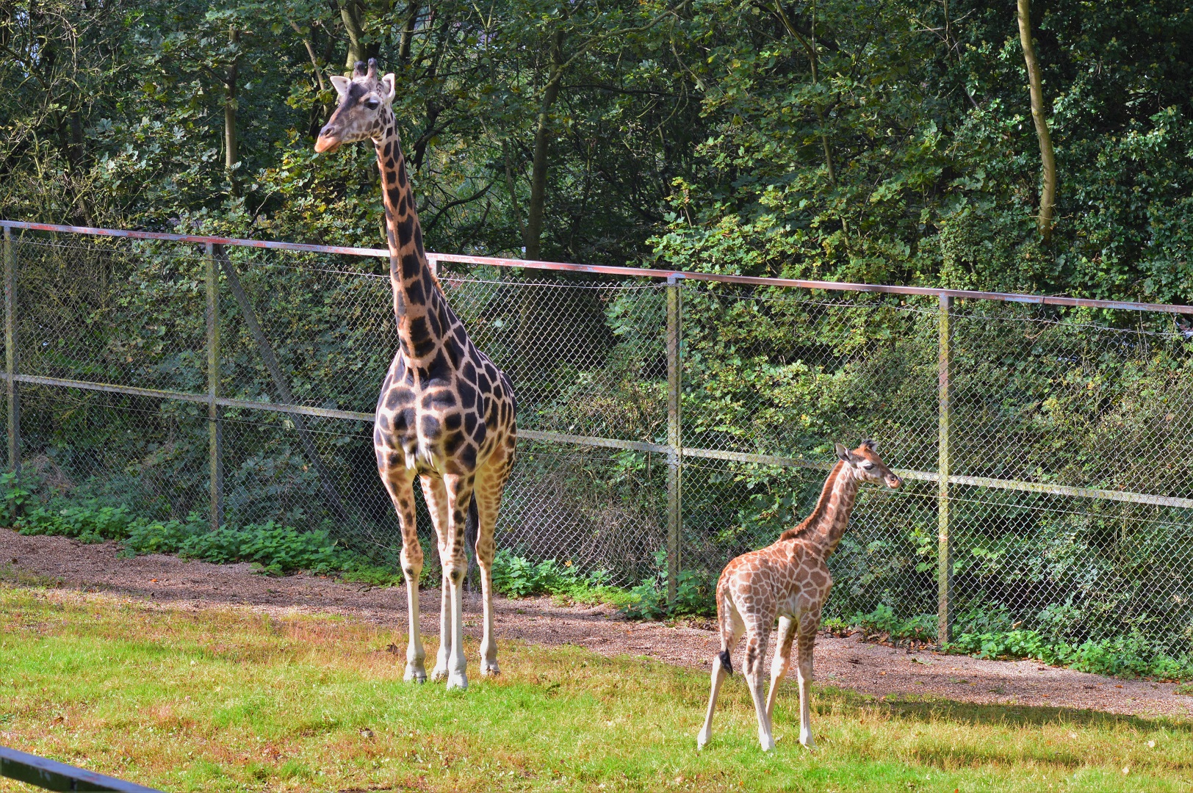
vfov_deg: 13.0
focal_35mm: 105
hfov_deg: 19.5
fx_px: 3477
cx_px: 596
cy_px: 396
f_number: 9
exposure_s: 1/160
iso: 400
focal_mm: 70
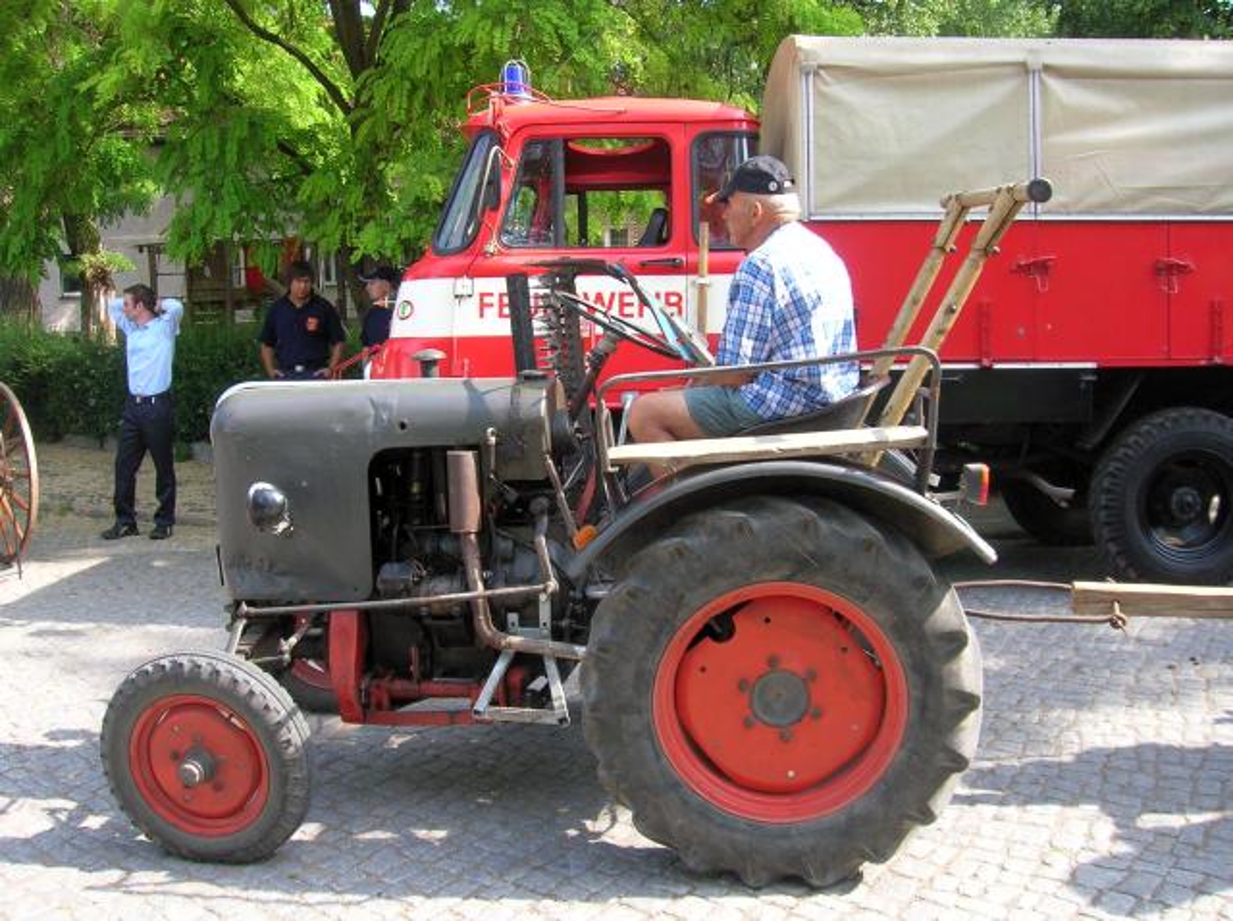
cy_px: 460
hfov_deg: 54.0
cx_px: 616
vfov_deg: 41.7
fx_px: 1209
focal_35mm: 34
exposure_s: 1/63.6
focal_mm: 5.7
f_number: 4.9
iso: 50
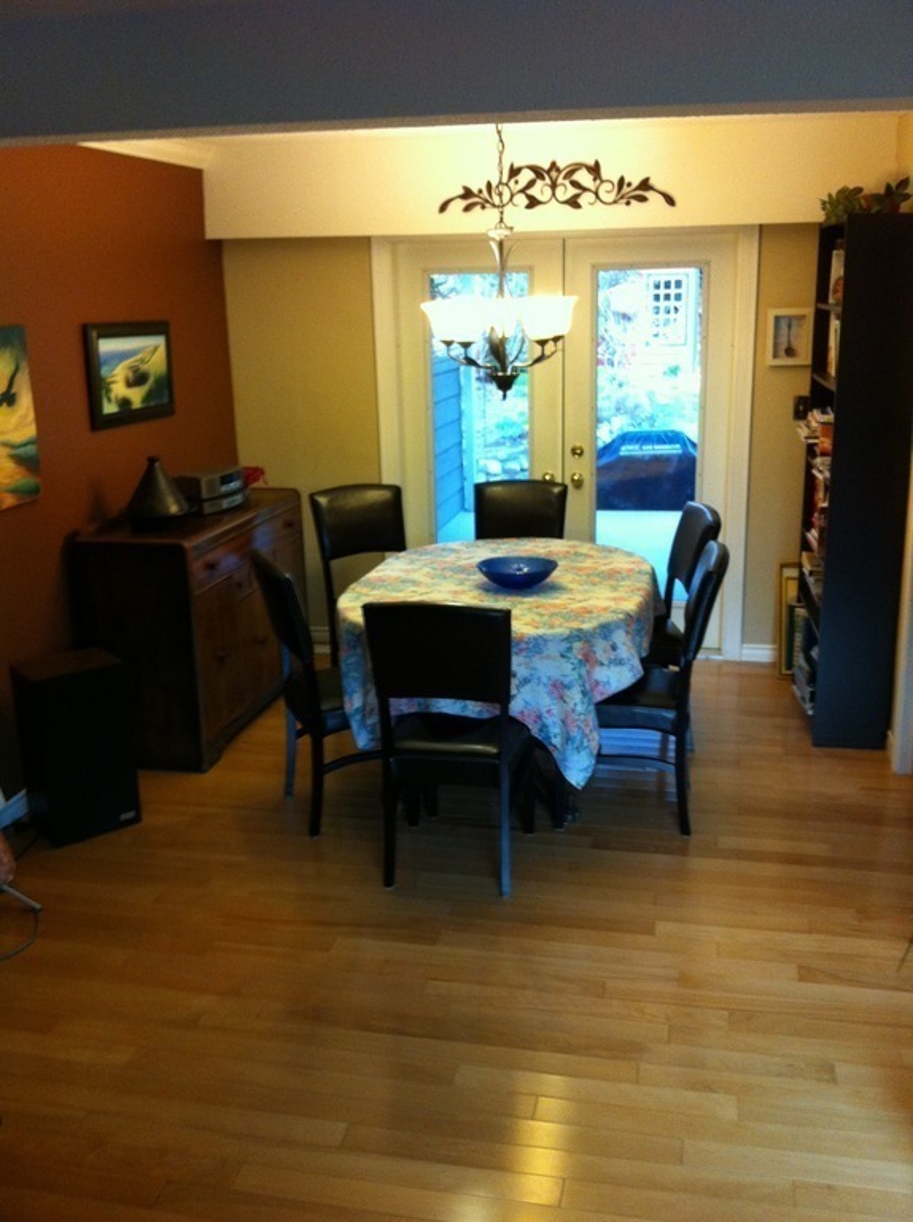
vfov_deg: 52.7
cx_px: 456
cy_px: 611
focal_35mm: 35
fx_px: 1234
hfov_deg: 40.6
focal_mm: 3.85
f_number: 2.8
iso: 200
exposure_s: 1/15
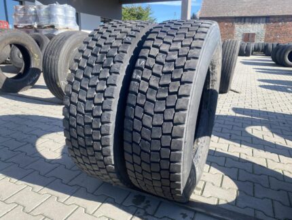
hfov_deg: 67.3
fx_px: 219
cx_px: 146
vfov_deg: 53.1
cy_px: 110
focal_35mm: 26
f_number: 1.8
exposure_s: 1/816
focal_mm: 4.25
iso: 32
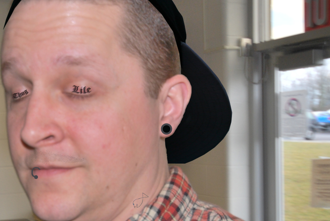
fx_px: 606
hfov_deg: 29.3
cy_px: 169
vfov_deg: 20.5
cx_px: 35
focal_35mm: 66
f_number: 5.6
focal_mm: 20
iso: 200
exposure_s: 1/60
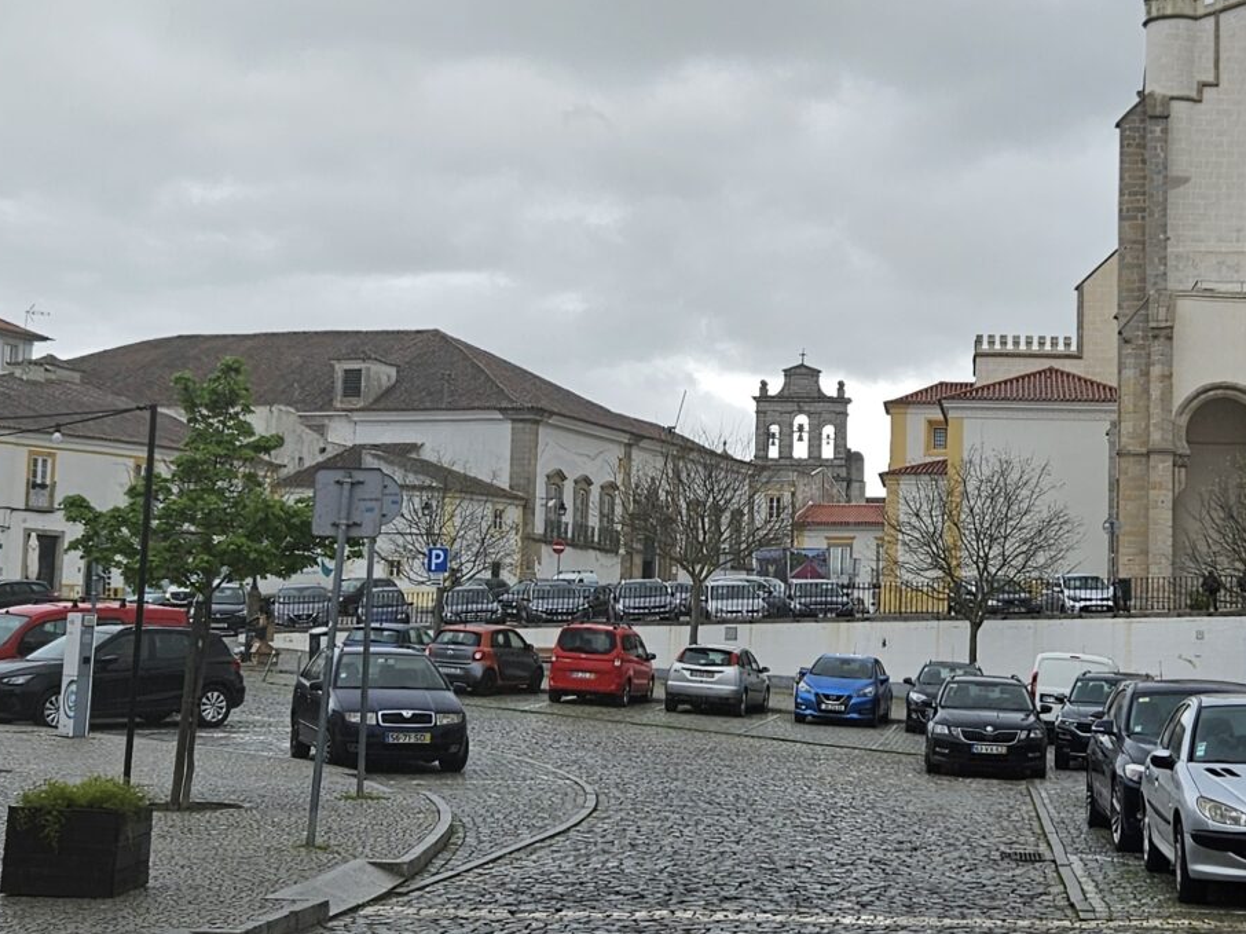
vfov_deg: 22.6
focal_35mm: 65
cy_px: 389
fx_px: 2339
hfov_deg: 29.6
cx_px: 839
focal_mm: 5.4
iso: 25
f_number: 1.8
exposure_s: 1/528
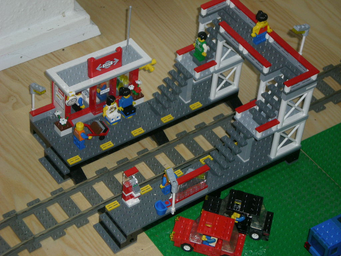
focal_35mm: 105
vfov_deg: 14.1
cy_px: 128
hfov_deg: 18.7
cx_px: 170
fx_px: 1034
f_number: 5.7
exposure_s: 1/120
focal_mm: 17.3
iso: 125
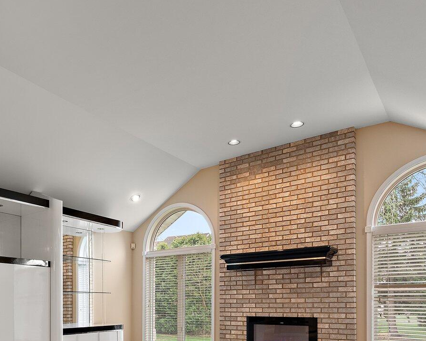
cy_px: 307
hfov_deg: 57.7
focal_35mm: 30
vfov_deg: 44.2
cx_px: 149
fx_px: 378
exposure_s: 1/1.67
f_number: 8
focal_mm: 14
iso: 400
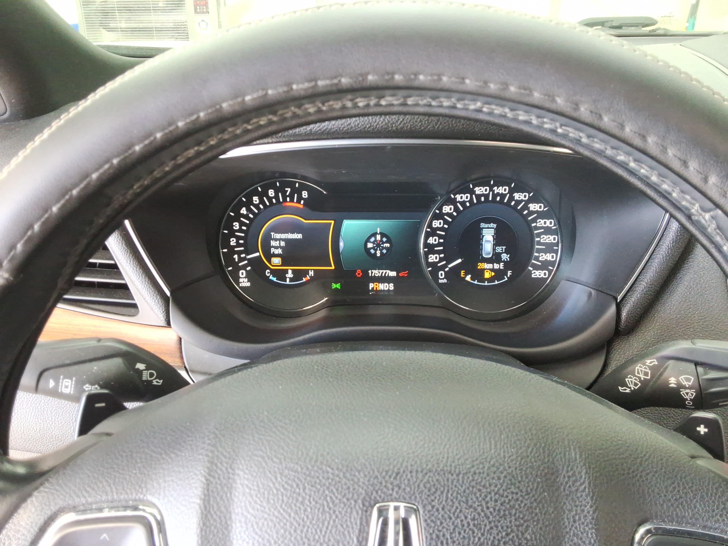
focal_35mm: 28
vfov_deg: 49.7
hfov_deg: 63.4
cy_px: 273
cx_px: 364
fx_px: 589
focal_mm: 2.91
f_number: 1.9
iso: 155
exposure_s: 1/30
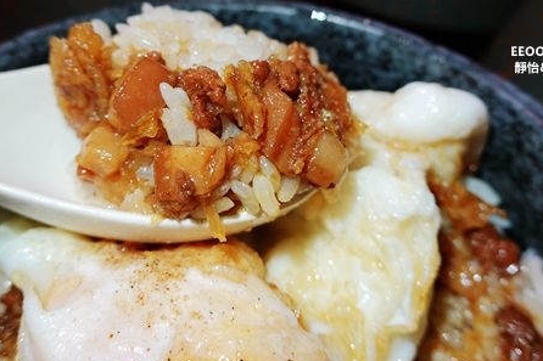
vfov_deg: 37.2
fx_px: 528
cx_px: 235
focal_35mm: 35
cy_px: 105
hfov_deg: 54.3
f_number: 2.8
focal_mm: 9
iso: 125
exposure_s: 1/30
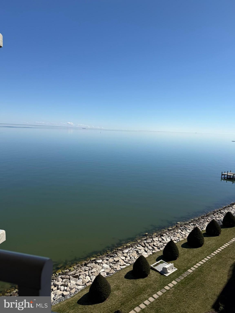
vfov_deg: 71.6
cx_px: 118
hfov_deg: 56.8
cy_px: 156
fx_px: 217
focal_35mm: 24
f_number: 1.78
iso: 80
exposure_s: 1/7353
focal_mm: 6.76
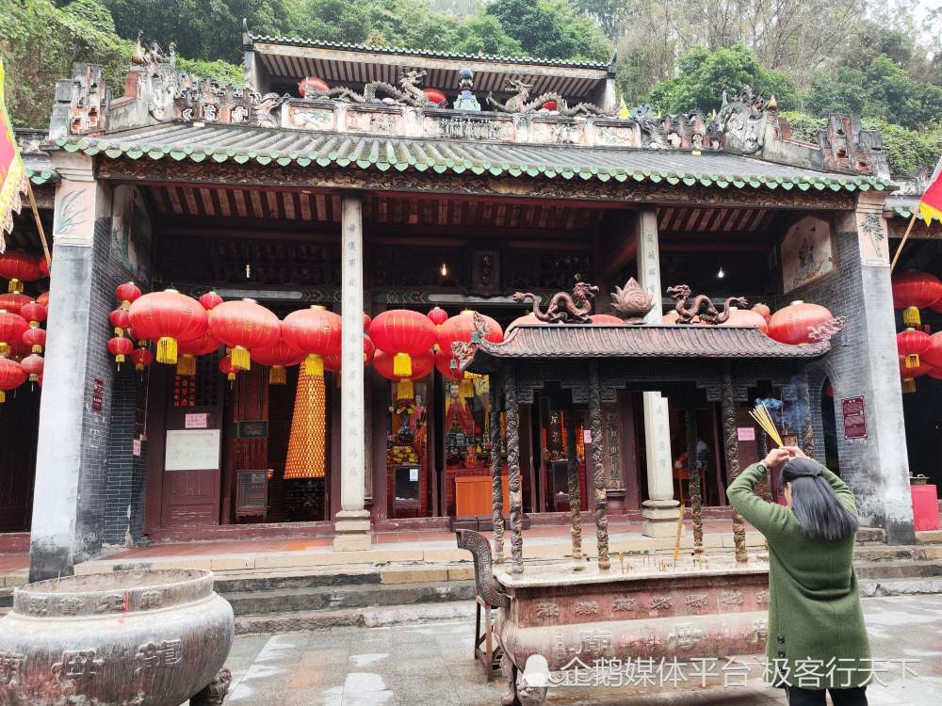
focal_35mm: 24
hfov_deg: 71.6
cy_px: 353
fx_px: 653
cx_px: 471
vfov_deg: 56.8
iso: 50
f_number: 1.9
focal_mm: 6.92
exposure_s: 1/110
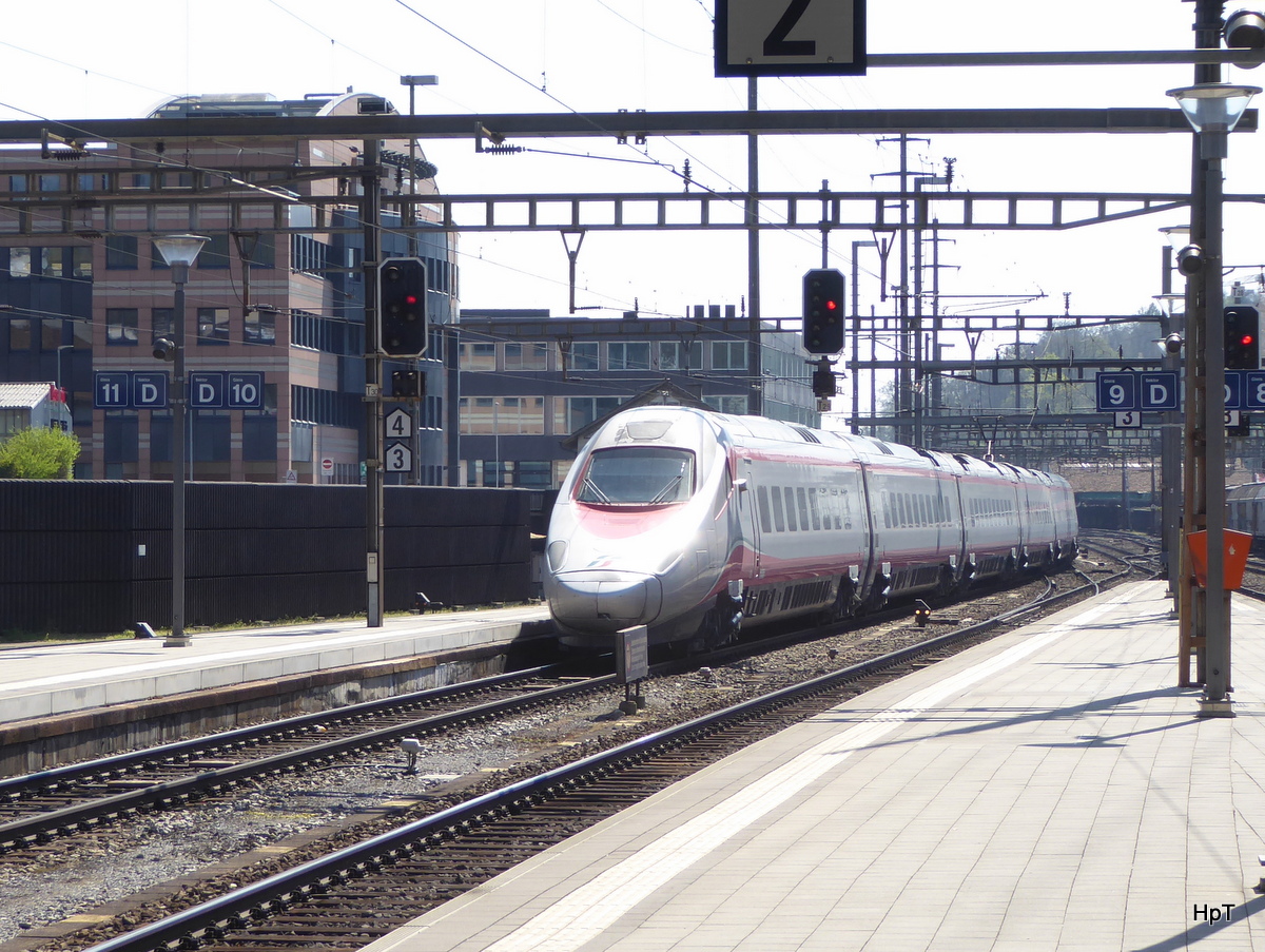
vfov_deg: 17.4
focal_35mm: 85
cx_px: 632
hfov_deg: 23.0
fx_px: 3110
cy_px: 476
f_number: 4.7
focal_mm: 14.1
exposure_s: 1/320
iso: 80
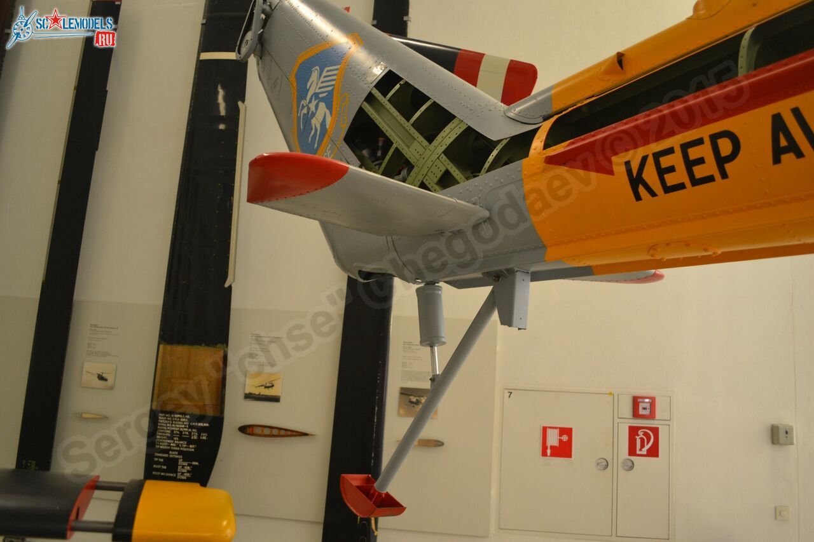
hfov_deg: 67.4
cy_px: 271
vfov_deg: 47.9
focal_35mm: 27
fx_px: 610
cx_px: 407
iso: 720
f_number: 3.5
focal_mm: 18
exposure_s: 1/60
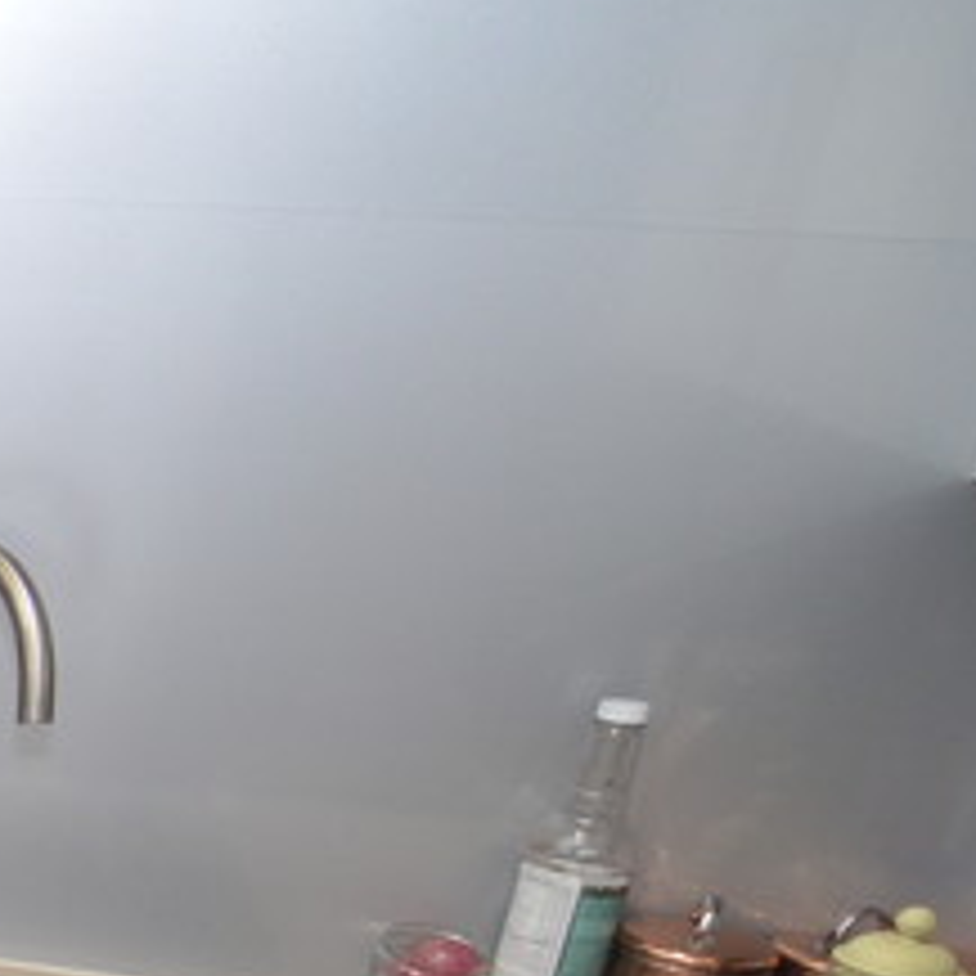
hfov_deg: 16.4
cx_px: -1151
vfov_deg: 23.1
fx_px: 2201
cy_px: 1151
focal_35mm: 69
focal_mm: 11.5
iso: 560
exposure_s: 1/60
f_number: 4
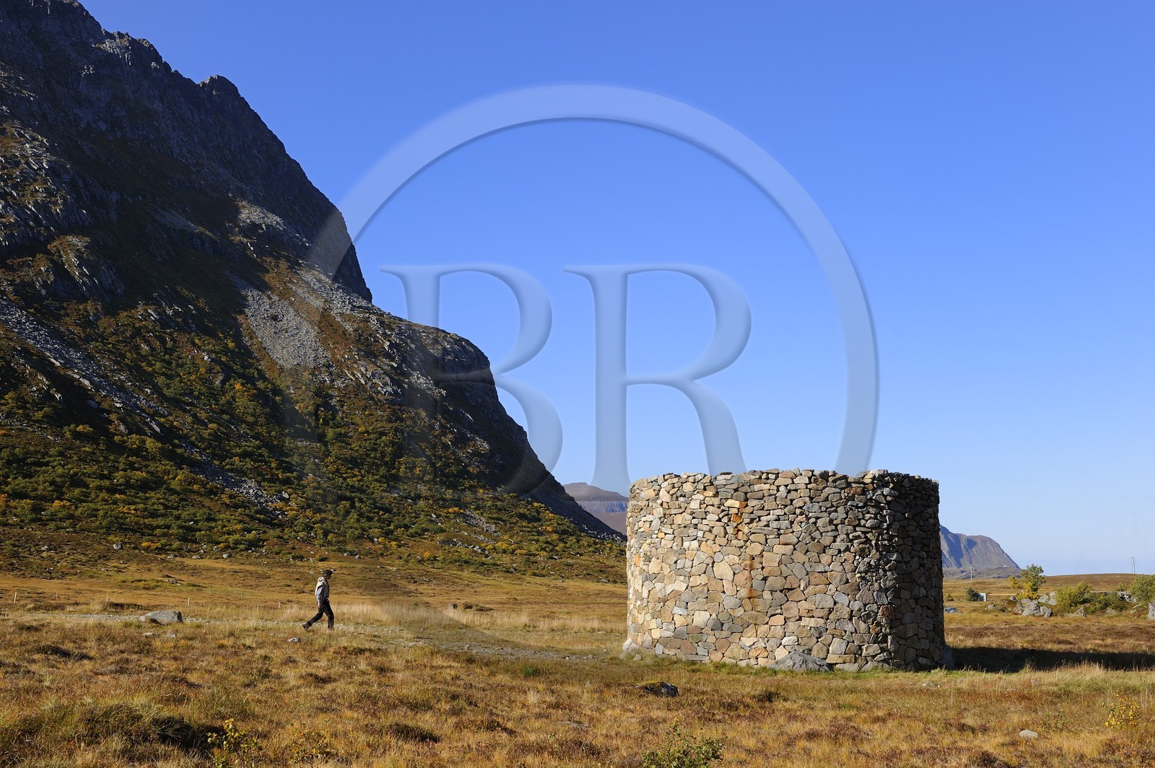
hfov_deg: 44.5
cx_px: 578
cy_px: 384
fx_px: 1410
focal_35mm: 44
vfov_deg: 30.5
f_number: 13
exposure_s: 1/160
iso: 200
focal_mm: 44
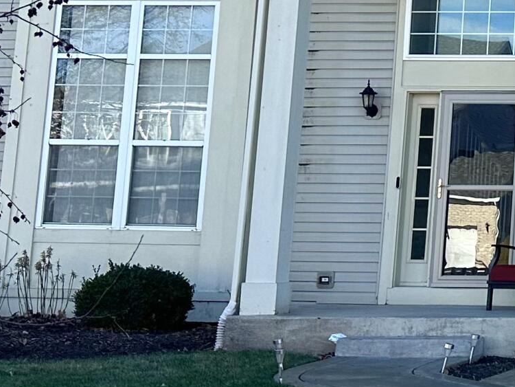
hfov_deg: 18.0
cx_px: 796
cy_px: 14
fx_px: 1429
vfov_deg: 15.2
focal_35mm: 96
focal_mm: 6.86
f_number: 1.78
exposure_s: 1/3356
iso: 80
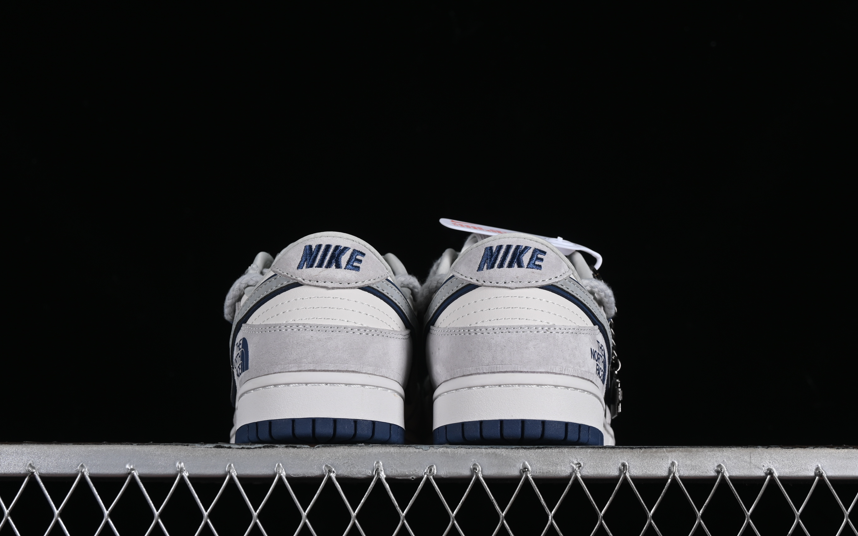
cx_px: 429
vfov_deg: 16.9
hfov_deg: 26.8
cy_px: 268
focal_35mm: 77
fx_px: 1800
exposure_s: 1/80
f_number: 8
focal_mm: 50
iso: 160
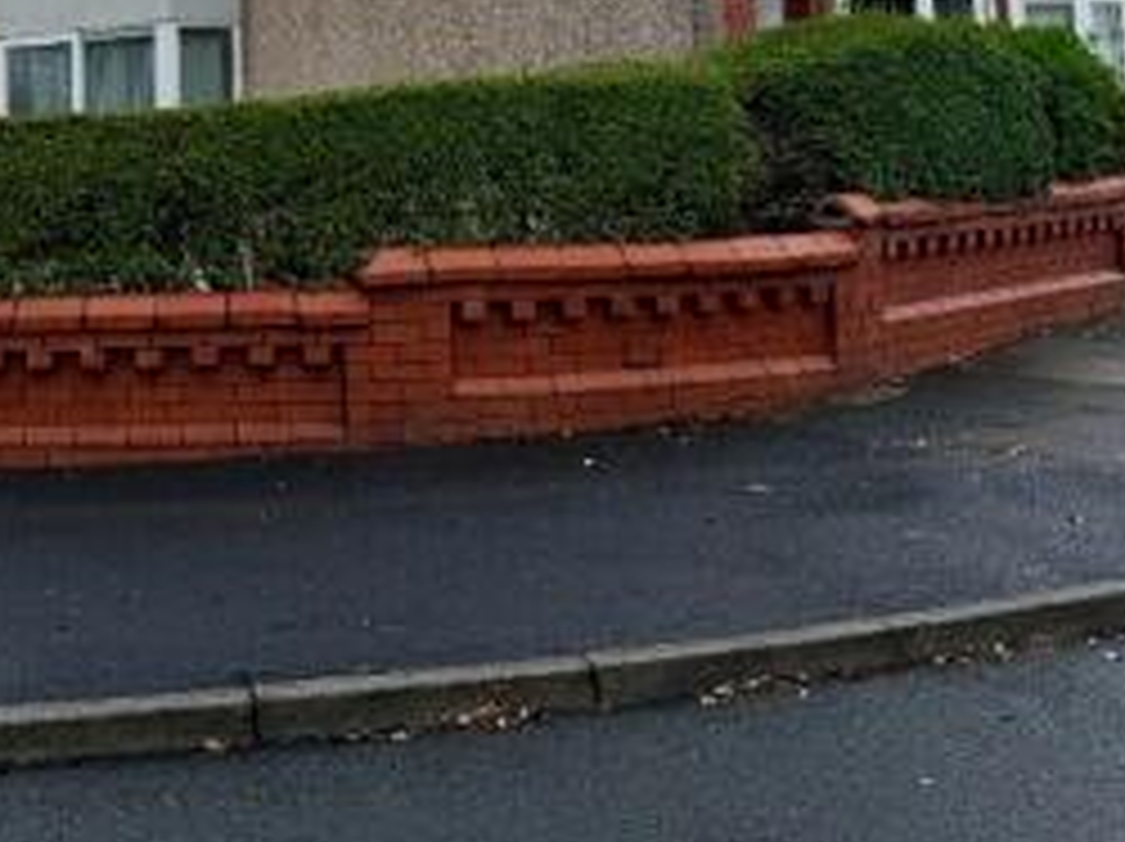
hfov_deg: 33.3
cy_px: -83
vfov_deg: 24.3
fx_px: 1818
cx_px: 205
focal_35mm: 56
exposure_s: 1/2604
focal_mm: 6.76
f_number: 1.78
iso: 80
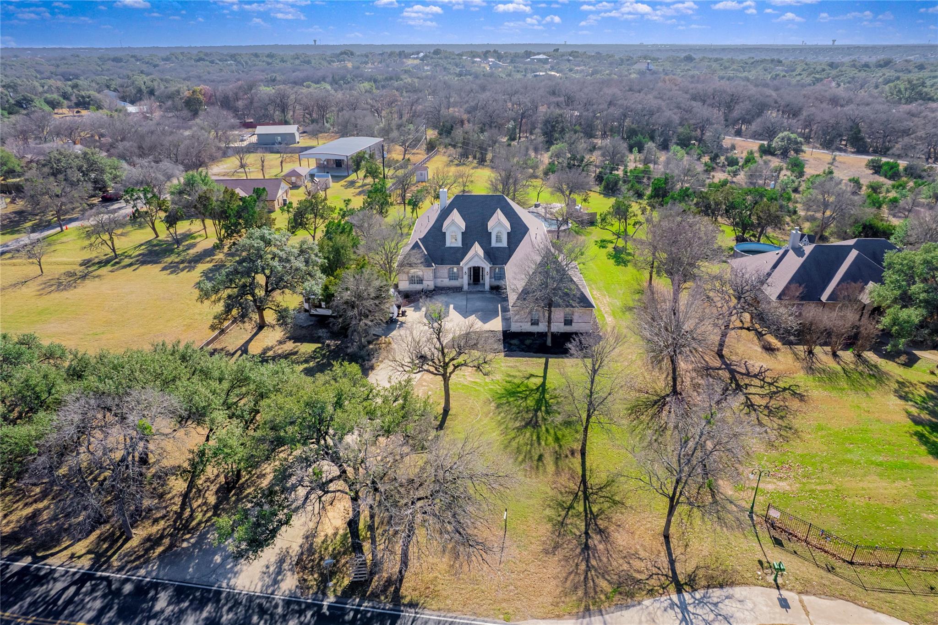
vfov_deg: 57.2
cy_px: 312
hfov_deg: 78.6
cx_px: 469
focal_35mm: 22
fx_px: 573
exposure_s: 1/1250
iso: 200
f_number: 2.8
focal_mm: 8.38
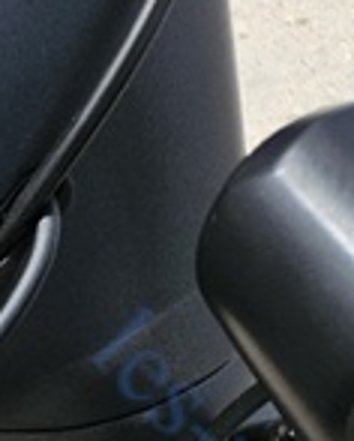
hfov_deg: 8.3
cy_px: 740
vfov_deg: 13.0
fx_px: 1790
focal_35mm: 137
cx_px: -909
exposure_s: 1/1445
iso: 32
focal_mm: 5.4
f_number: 1.8
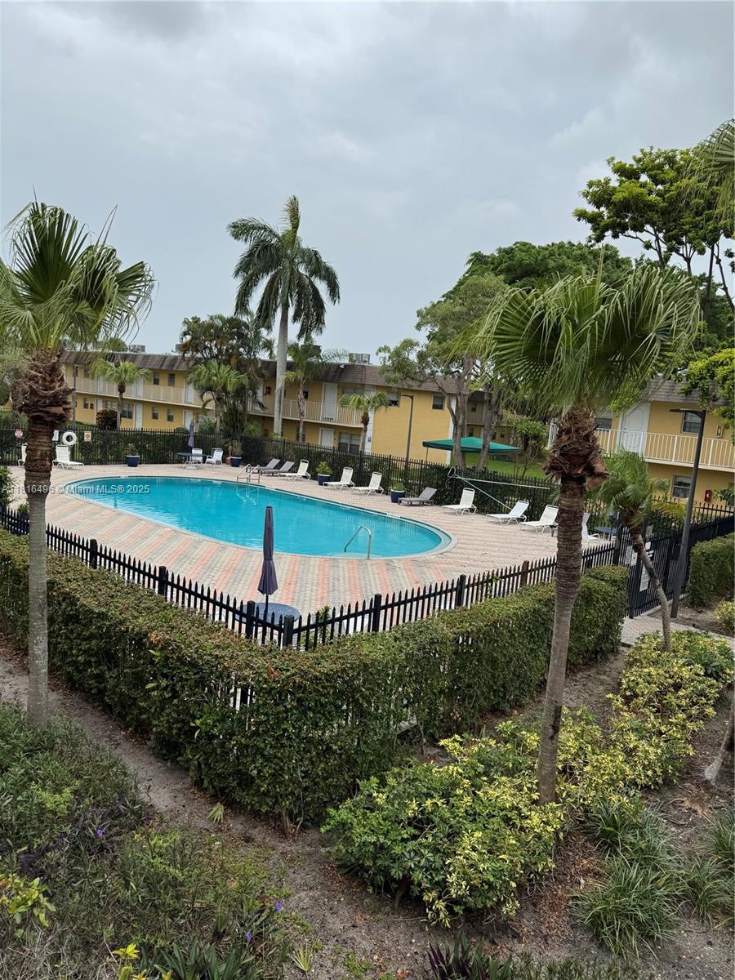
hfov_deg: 56.8
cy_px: 490
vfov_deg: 71.6
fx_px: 679
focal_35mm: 24
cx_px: 368
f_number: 1.78
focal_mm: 6.76
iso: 80
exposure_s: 1/6410
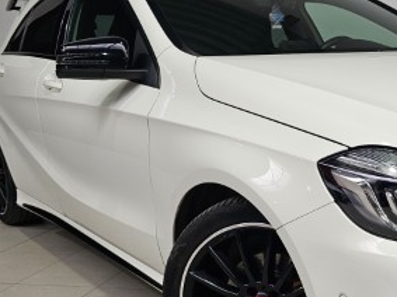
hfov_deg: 34.6
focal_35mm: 52
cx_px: 363
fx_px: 596
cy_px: 212
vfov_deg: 27.7
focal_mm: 6.3
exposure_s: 1/100
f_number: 1.7
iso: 25
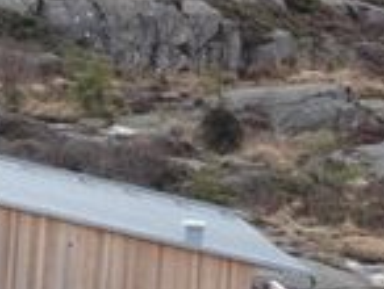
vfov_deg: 1.7
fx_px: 9667
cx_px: -113
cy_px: 271
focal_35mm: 870
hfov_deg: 2.3
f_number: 6.3
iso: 160
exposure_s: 1/250
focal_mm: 36.24
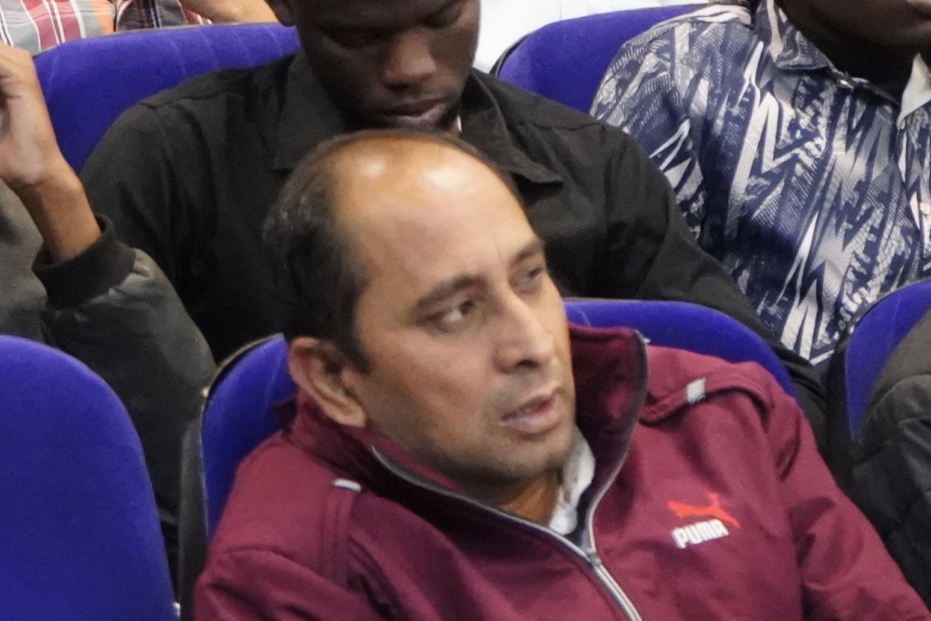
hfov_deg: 9.5
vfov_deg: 6.2
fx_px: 5611
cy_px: -432
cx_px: 366
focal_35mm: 217
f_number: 5
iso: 12800
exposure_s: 1/100
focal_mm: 56
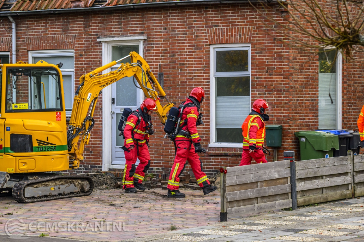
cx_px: 182
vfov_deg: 12.3
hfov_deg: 18.4
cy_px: 121
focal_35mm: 111
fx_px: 1122
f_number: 4
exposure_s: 1/320
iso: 900
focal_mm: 74
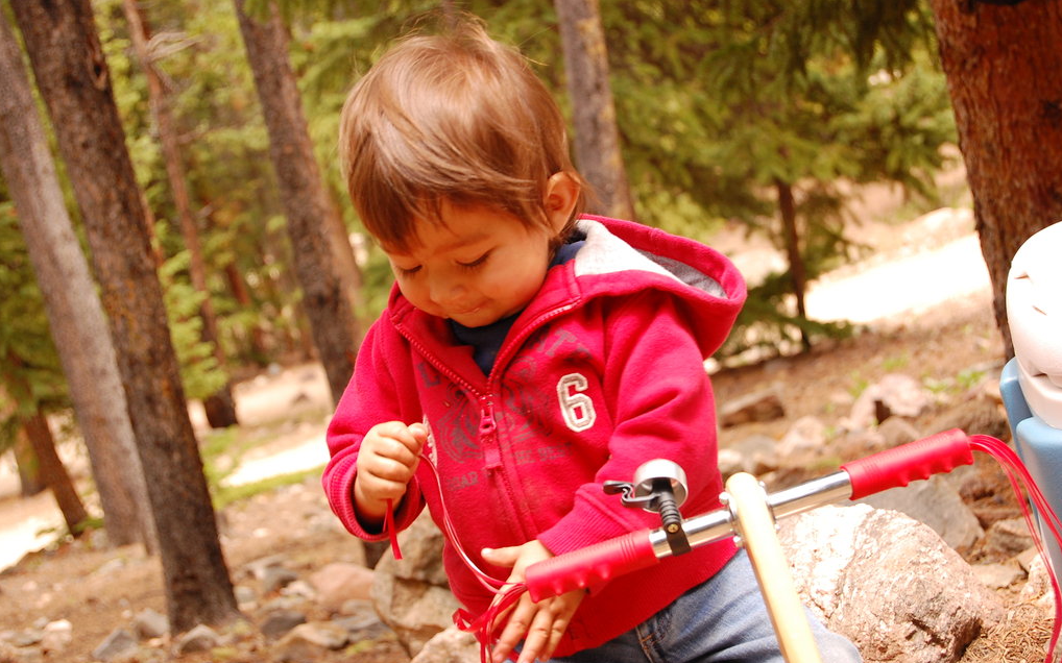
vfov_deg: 15.4
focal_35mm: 85
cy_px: 321
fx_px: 2446
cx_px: 530
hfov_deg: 24.5
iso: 400
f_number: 6.3
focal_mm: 55
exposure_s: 1/160
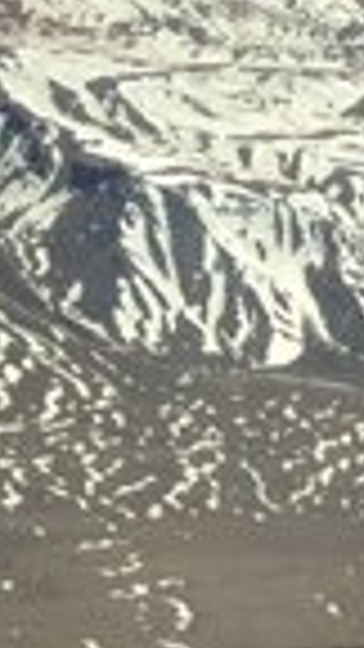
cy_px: 547
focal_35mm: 154
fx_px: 2642
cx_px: 1204
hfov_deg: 6.9
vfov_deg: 13.9
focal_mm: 4.28
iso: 50
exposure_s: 1/1783
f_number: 2.4
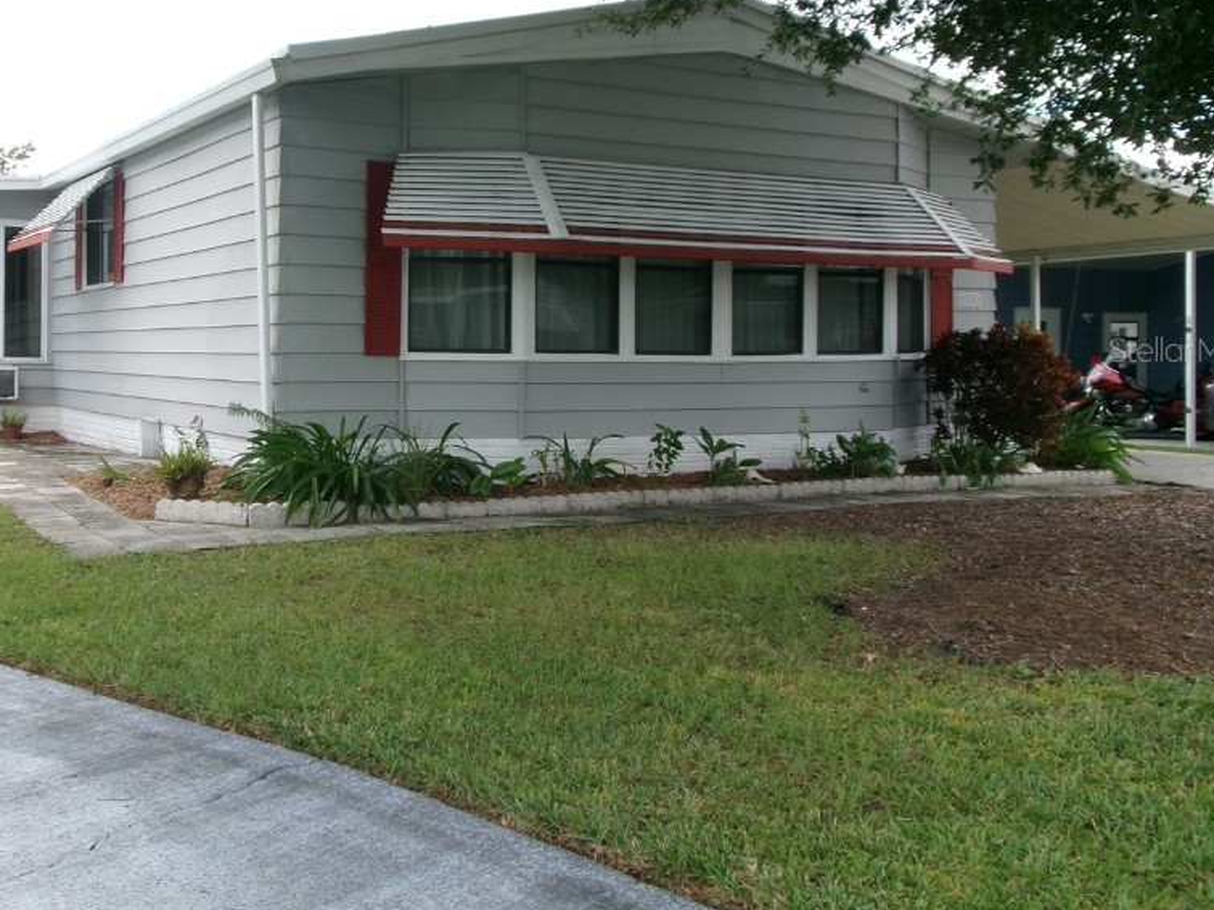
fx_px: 1332
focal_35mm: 38
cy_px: 349
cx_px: 437
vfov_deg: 37.5
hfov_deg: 48.4
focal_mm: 5.1
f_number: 10.8
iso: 100
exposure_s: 1/38
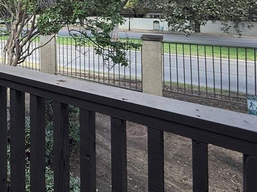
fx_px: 238
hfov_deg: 49.2
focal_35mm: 32
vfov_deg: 38.9
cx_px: 15
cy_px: -2
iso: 64
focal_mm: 2.22
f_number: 2.2
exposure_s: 1/574
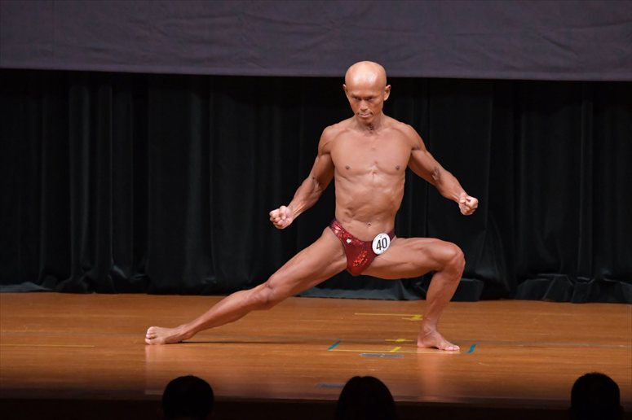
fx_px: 5264
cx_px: 316
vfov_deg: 4.6
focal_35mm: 300
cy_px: 210
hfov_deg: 6.9
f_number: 5.6
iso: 5000
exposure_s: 1/400
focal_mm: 200
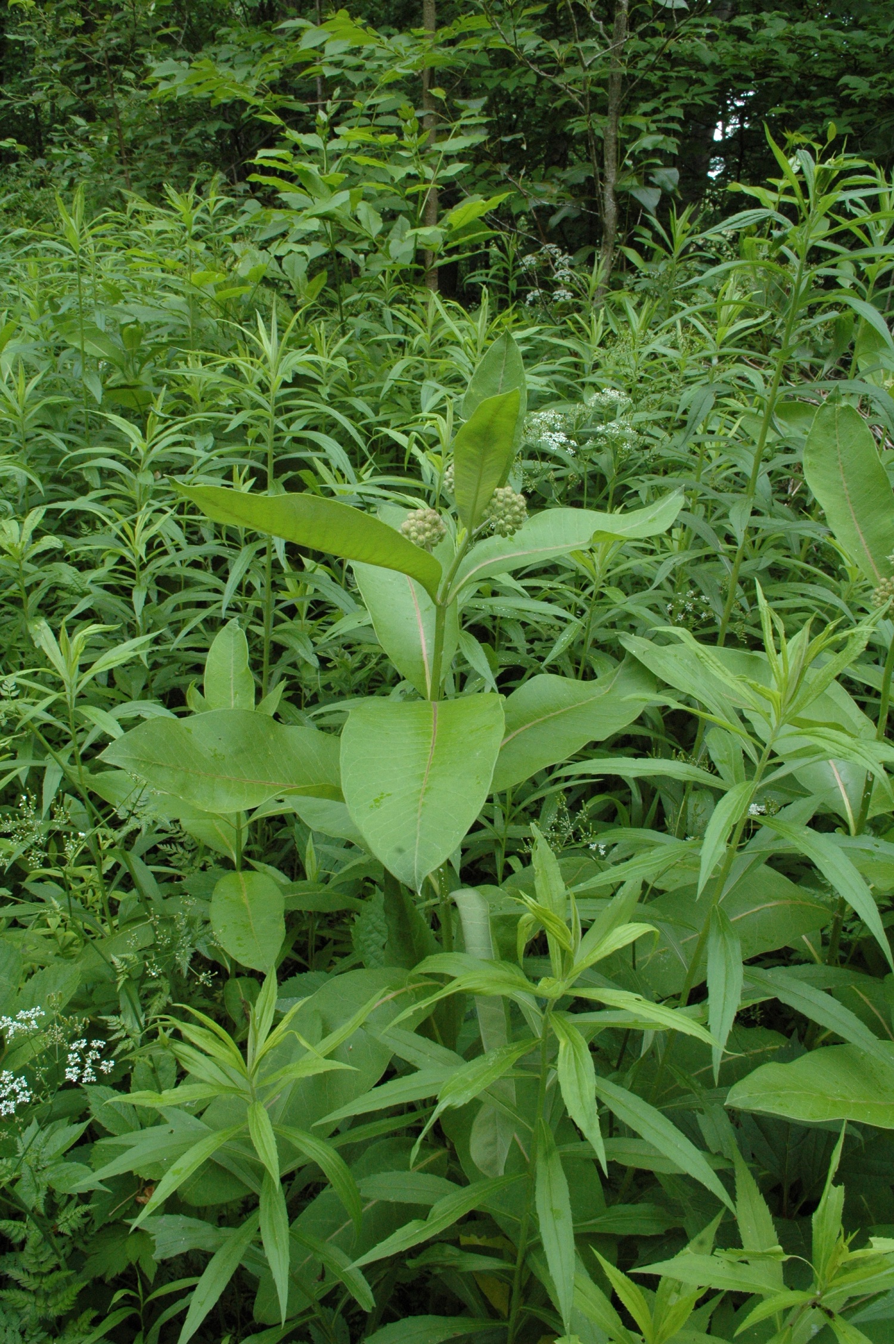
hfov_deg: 47.8
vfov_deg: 67.4
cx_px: 447
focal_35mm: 27
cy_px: 672
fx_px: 1008
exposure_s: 1/50
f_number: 16
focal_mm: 18
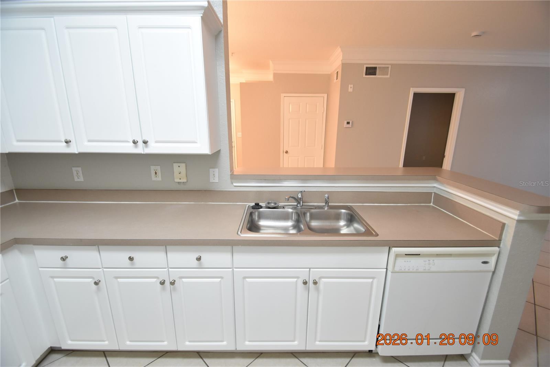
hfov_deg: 100.4
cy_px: 184
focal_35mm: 15
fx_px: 229
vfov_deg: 77.3
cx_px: 275
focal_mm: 10
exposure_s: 1/45
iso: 800
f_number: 3.5
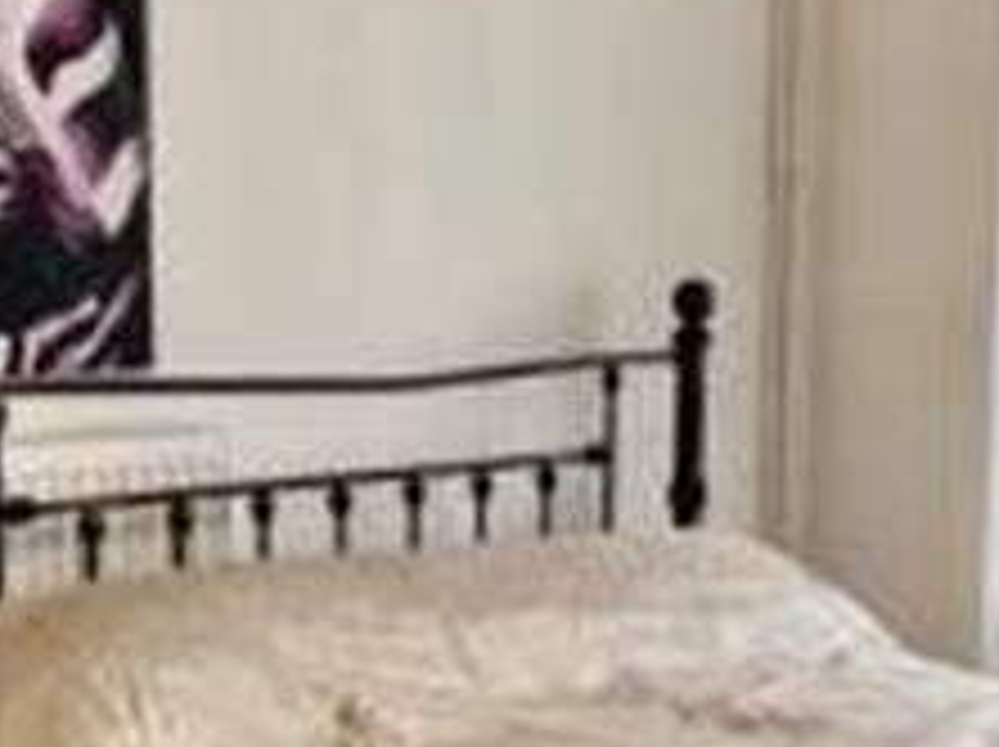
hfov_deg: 31.8
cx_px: 711
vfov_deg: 24.3
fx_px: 1730
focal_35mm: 60
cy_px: 477
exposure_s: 1/100
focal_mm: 1.57
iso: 160
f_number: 1.8
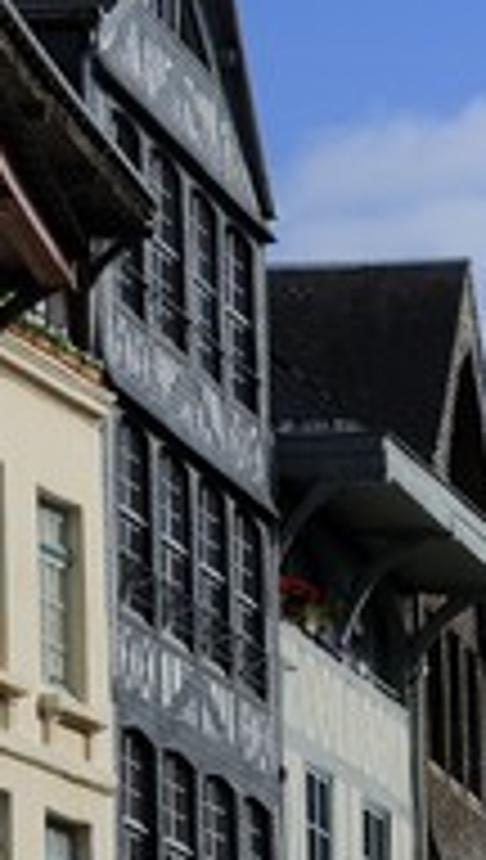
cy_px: 450
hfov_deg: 5.3
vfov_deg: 9.4
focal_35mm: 230
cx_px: -72
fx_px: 5248
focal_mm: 100
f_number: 16
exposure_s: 1/200
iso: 200
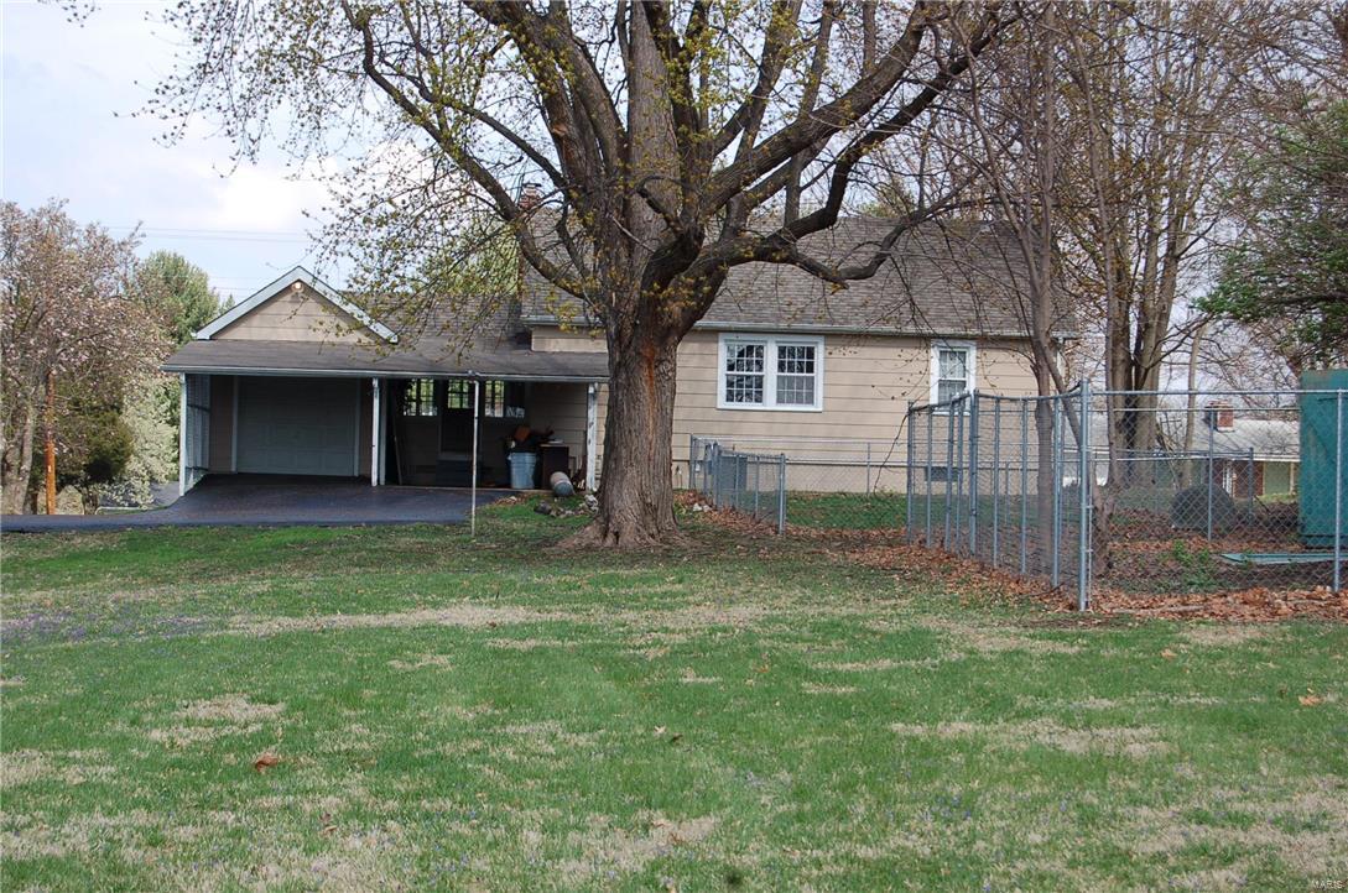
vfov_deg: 16.5
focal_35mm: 82
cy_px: 446
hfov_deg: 24.7
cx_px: 674
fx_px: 3084
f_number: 8
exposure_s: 1/200
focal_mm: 55
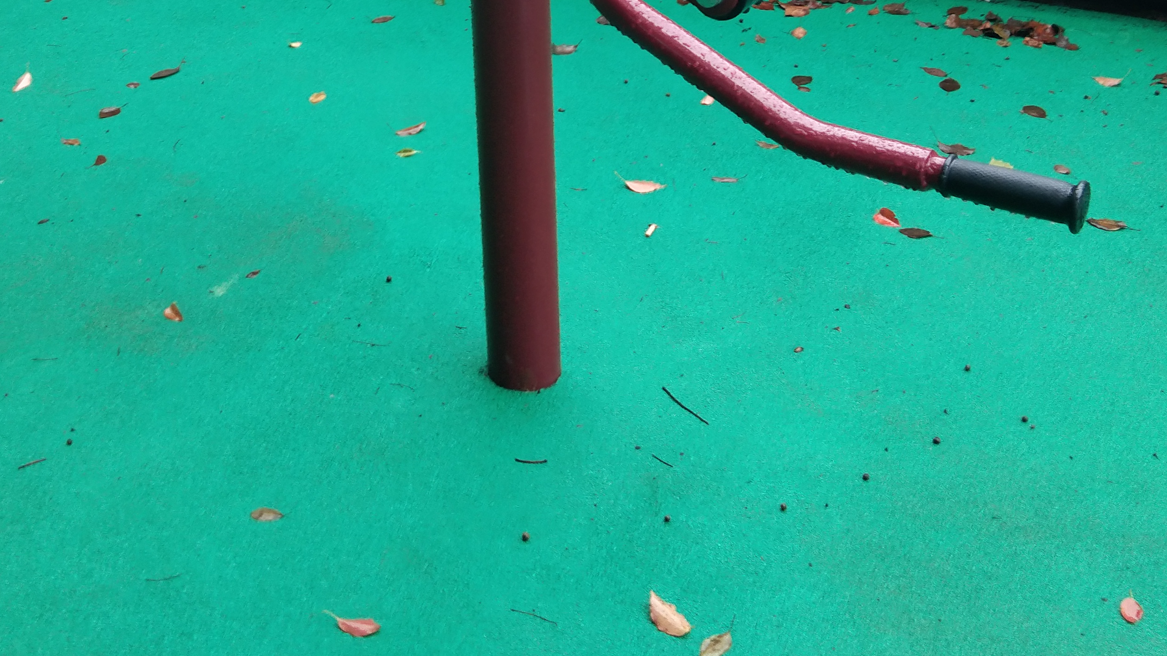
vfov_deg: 20.6
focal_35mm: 56
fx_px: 1733
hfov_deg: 37.2
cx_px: 532
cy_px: -34
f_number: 2.2
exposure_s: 1/50
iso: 100
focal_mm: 3.69
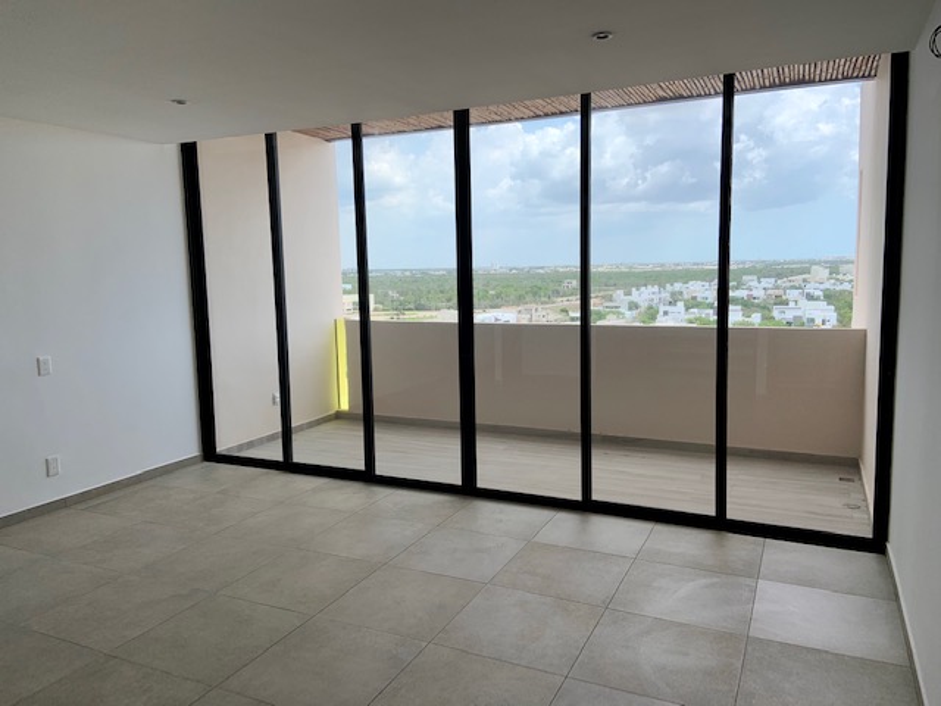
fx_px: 707
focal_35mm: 26
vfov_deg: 53.1
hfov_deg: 67.3
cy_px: 353
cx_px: 470
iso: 25
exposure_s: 1/1011
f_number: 1.8
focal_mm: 4.25
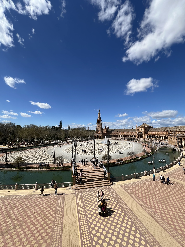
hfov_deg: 89.9
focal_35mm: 13
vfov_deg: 106.2
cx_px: 92
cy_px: 124
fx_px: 93
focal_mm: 1.57
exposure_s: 1/2660
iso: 32
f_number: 1.8
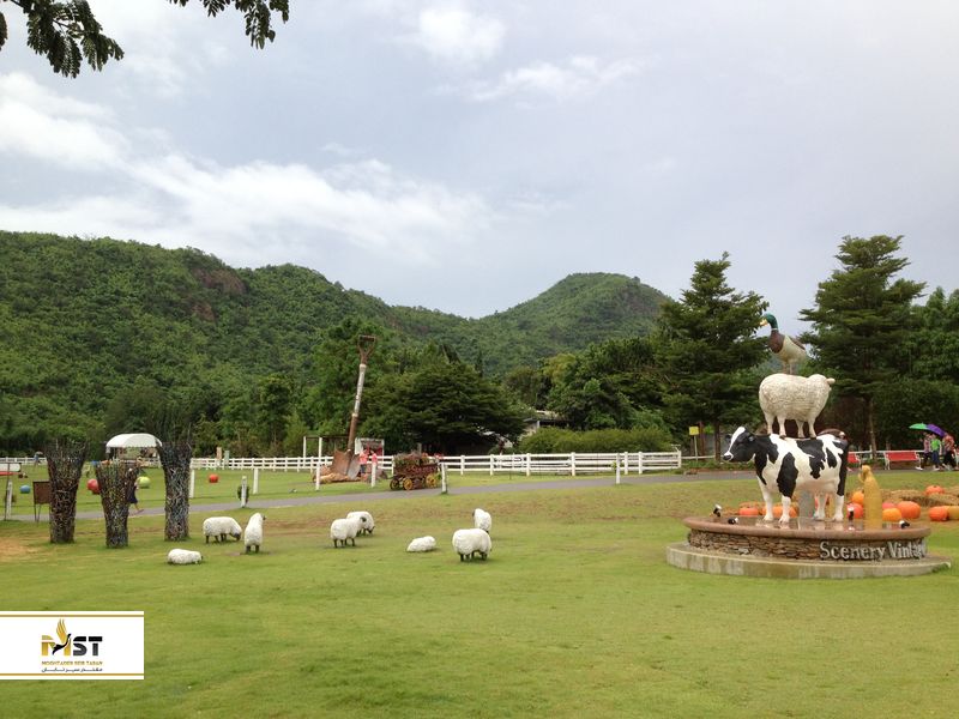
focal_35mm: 35
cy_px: 360
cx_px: 480
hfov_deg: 52.6
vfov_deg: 40.7
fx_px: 970
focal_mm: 4.28
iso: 64
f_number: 2.4
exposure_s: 1/120
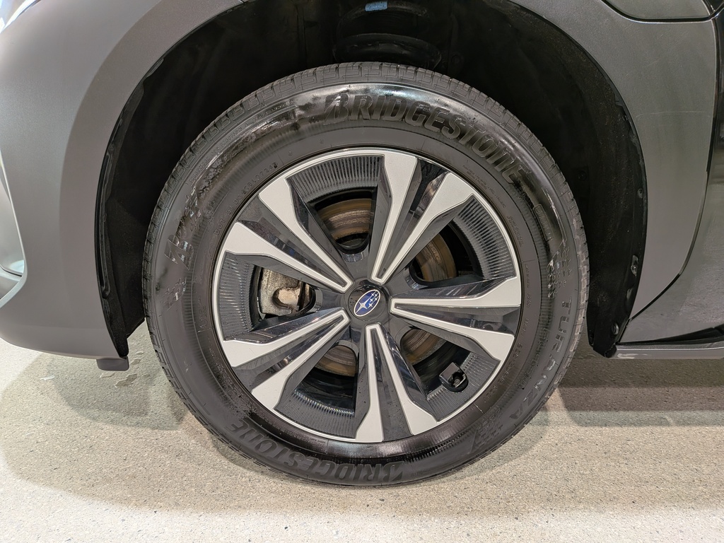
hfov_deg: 71.6
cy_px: 272
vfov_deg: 56.8
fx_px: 502
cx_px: 362
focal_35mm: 24
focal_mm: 4.53
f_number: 1.7
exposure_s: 1/30
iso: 43
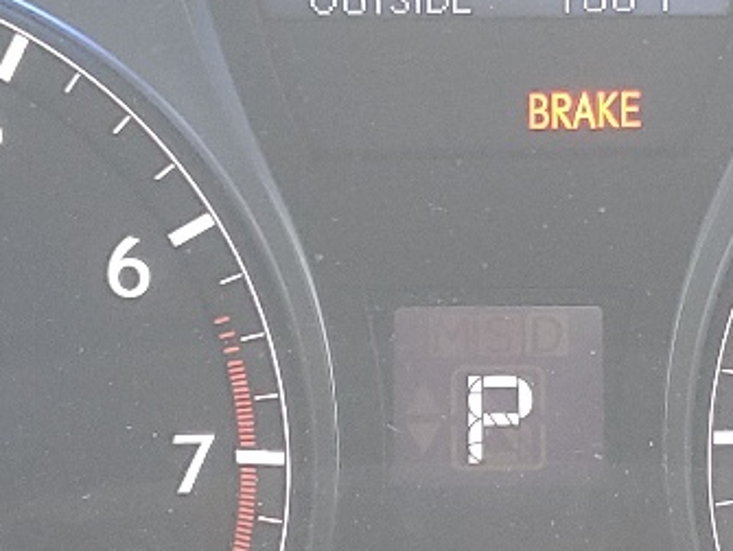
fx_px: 2629
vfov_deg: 12.0
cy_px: 208
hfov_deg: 15.8
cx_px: 540
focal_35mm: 124
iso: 103
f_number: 1.5
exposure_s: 1/60.2
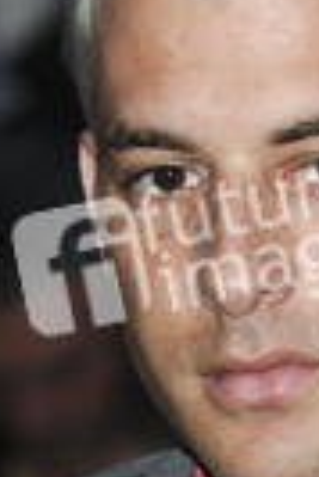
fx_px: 5130
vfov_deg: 5.3
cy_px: 430
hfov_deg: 3.6
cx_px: 303
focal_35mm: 387
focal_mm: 86
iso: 400
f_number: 4
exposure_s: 1/160
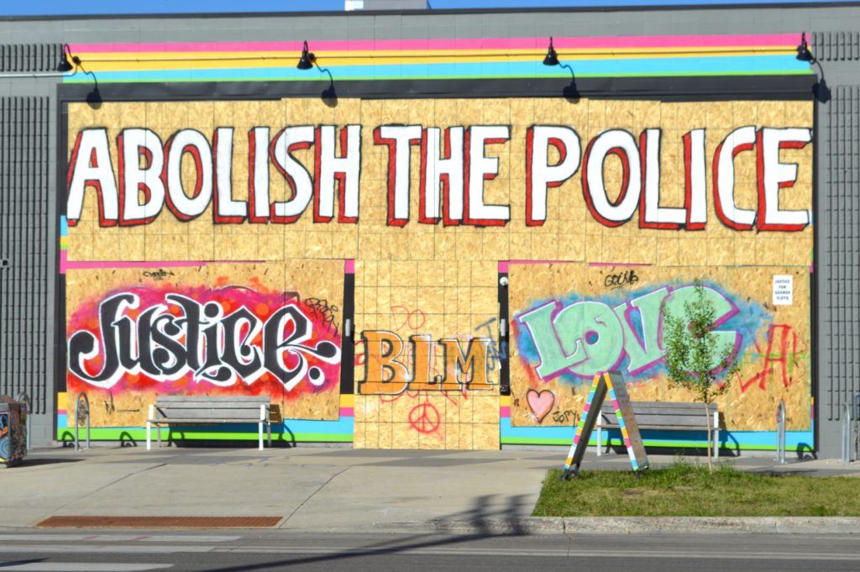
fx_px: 1719
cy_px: 286
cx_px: 430
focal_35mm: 72
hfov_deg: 28.1
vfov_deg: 18.9
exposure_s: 1/400
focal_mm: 48
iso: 100
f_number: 10
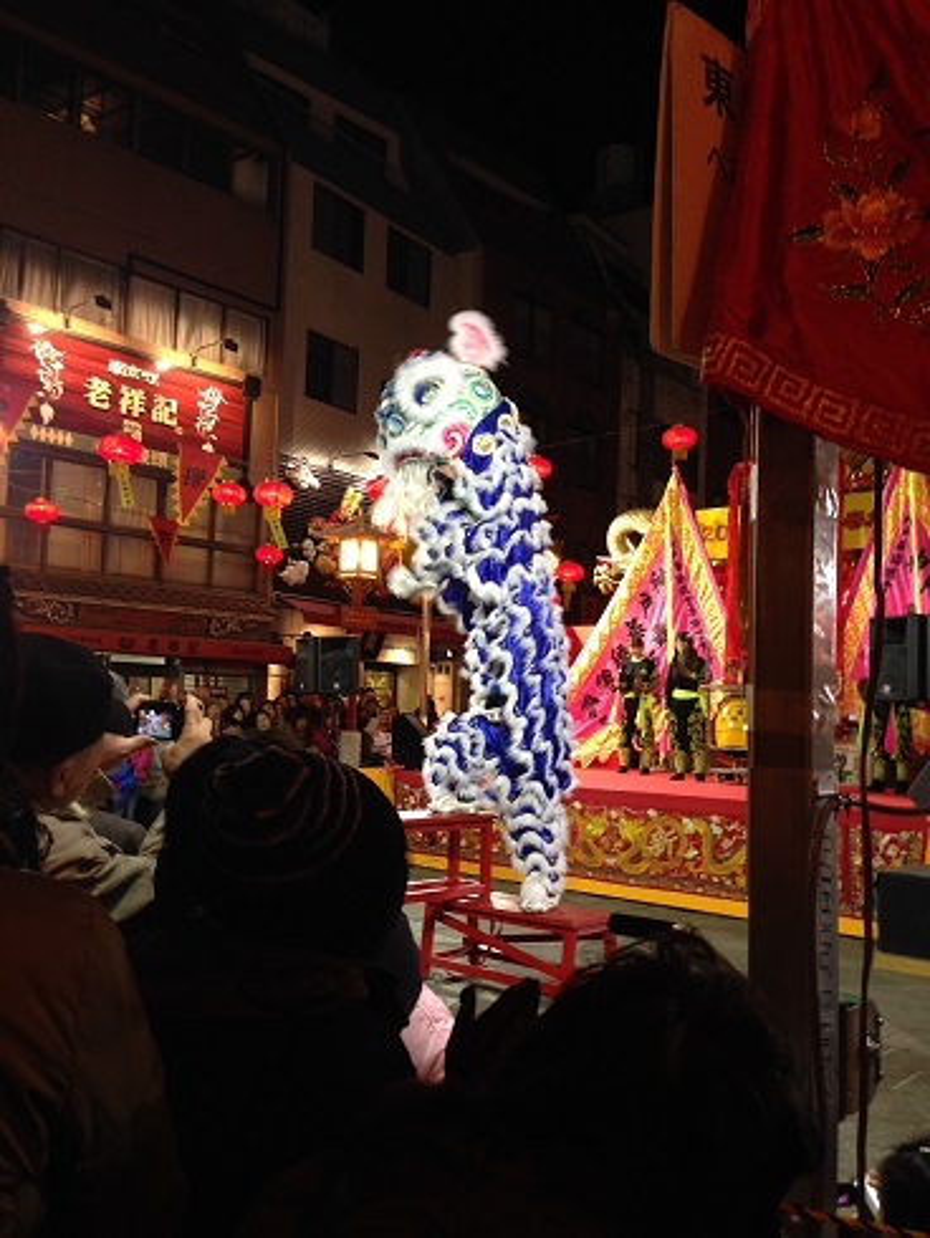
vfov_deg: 55.3
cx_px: 465
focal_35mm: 33
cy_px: 619
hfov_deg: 43.0
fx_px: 1181
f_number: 2.4
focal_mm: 4.12
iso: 80
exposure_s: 1/20
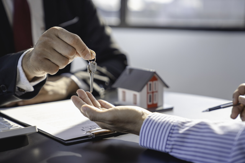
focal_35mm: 70
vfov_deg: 19.5
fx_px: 476
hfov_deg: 28.8
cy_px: 82
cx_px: 122
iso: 125
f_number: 2.8
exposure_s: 1/320
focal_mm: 70
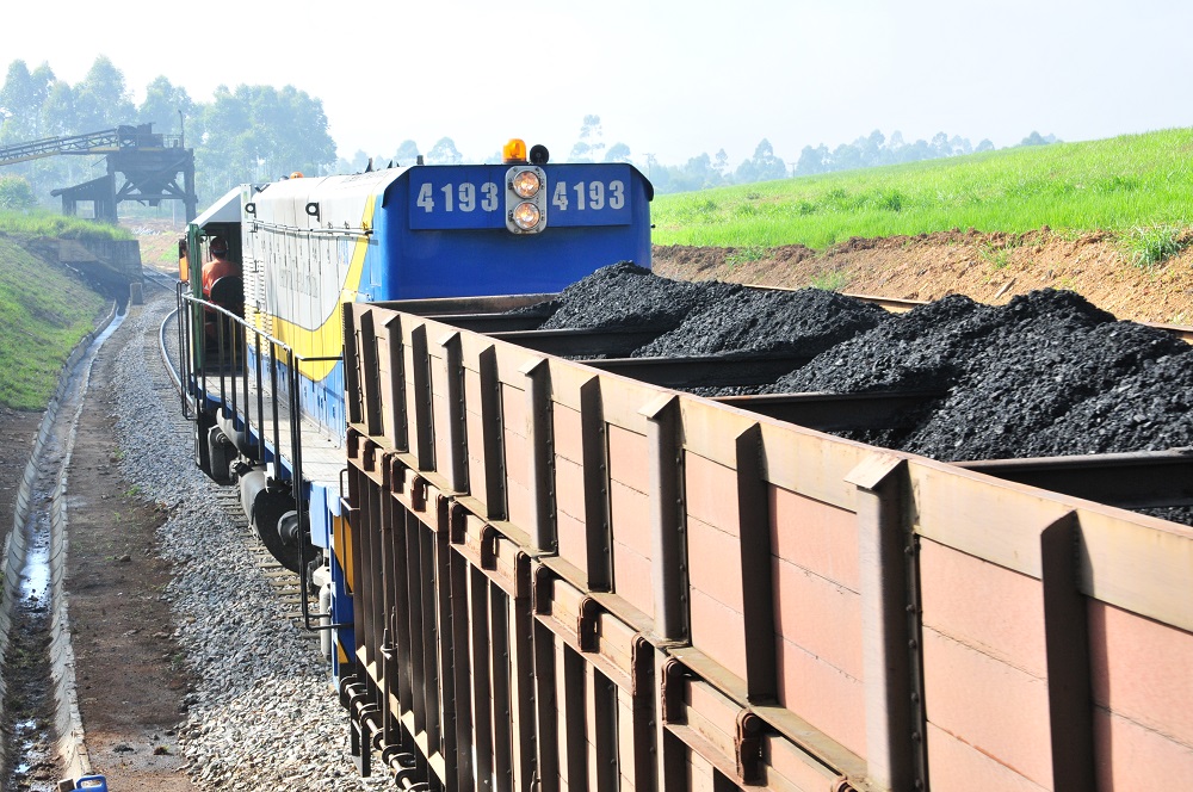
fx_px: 2234
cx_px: 596
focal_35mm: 68
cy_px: 396
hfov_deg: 29.9
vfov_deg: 20.1
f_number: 13
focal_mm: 45
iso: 500
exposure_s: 1/200
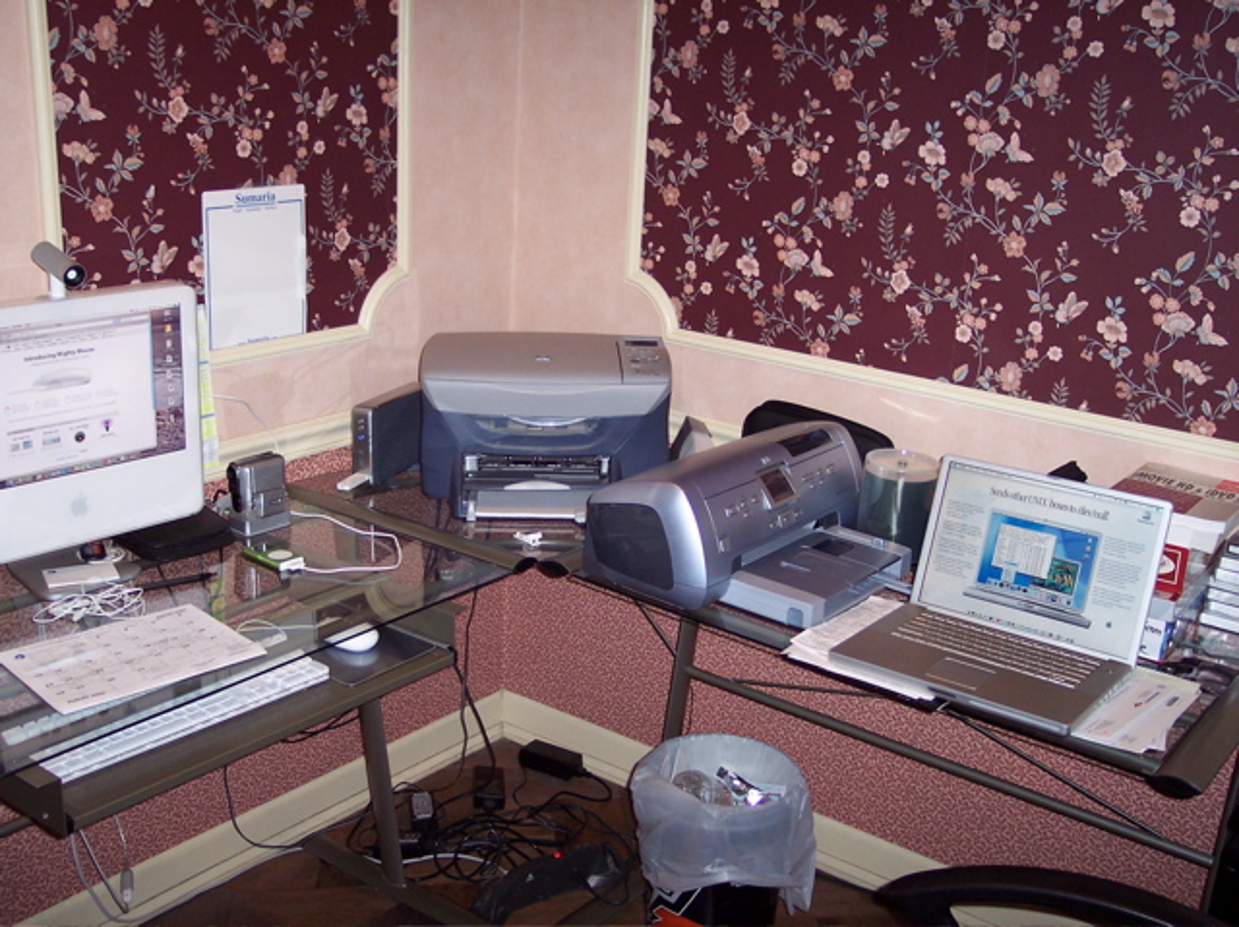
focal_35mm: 38
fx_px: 1359
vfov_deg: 37.7
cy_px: 464
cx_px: 620
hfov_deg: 49.0
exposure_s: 1/30
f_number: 2.8
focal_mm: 8
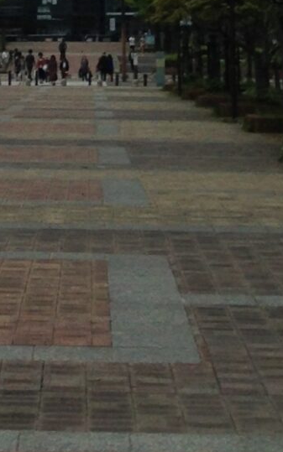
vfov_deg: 11.0
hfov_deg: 7.9
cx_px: 50
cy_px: -563
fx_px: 2048
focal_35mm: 166
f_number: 2.4
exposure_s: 1/2857
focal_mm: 4.12
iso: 50
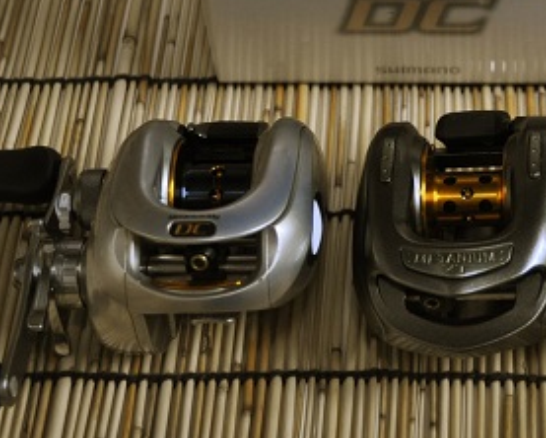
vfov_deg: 15.7
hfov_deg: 19.3
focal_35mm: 98
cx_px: 438
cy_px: 116
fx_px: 1585
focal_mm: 30
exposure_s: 1/60
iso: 800
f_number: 4.5
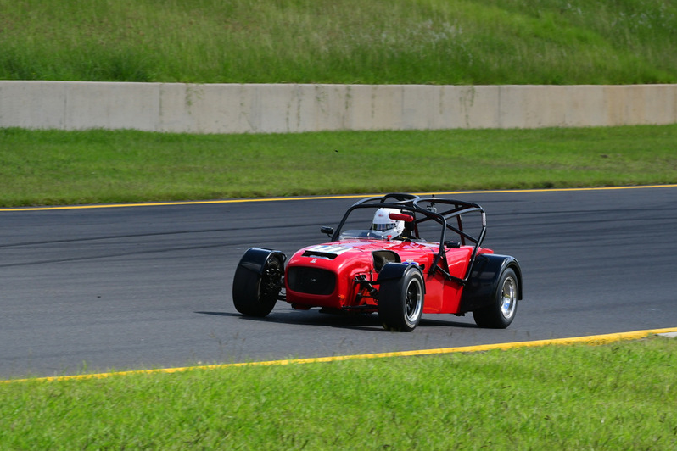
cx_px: 338
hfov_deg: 6.8
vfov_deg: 4.6
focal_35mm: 301
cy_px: 226
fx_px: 5660
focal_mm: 200
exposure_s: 1/640
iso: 640
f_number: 11
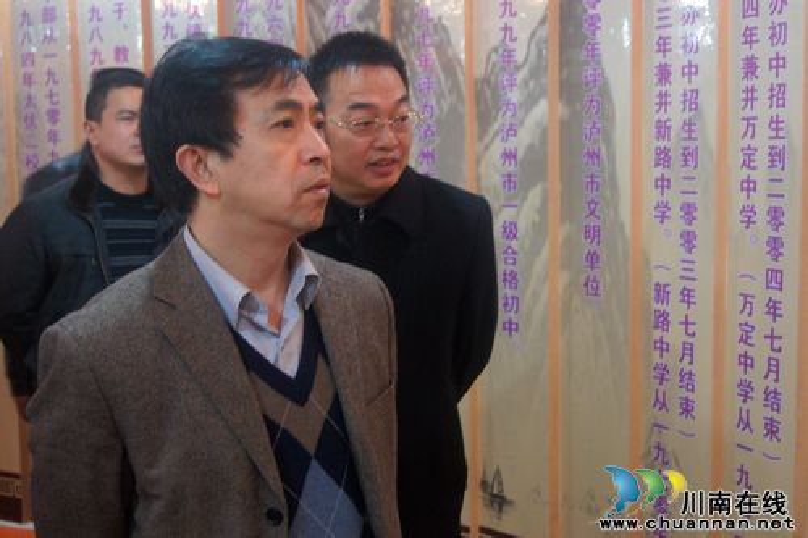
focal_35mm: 52
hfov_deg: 37.9
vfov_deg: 25.7
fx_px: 1178
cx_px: 404
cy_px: 269
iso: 1600
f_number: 5
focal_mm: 35
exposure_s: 1/30
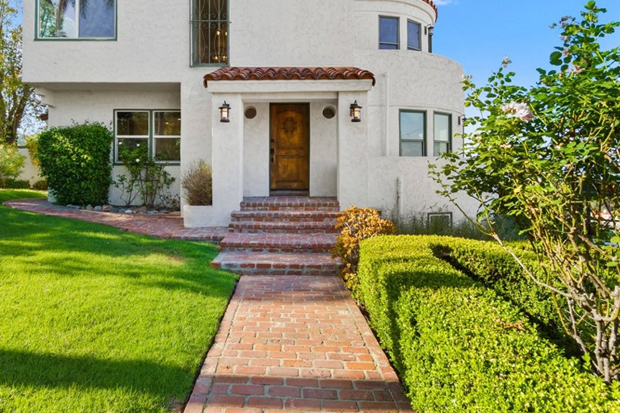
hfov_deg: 83.9
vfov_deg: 61.3
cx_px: 294
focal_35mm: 20
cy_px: 161
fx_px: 344
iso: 400
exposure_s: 1/100
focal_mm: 10
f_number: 8
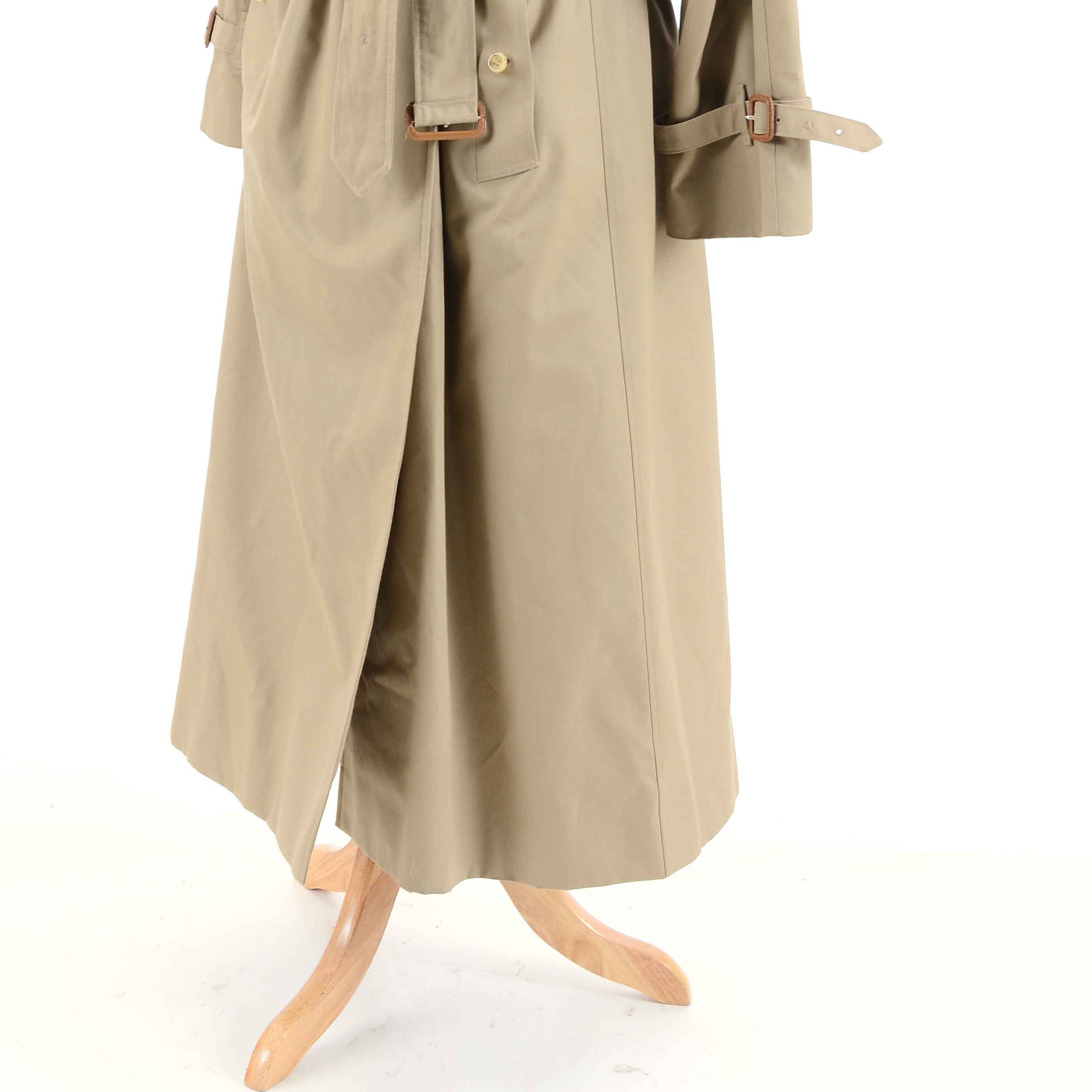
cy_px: 130
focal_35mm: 98
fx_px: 3498
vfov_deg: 17.5
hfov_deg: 17.7
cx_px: 463
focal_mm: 42
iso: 160
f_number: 7.1
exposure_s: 1/80
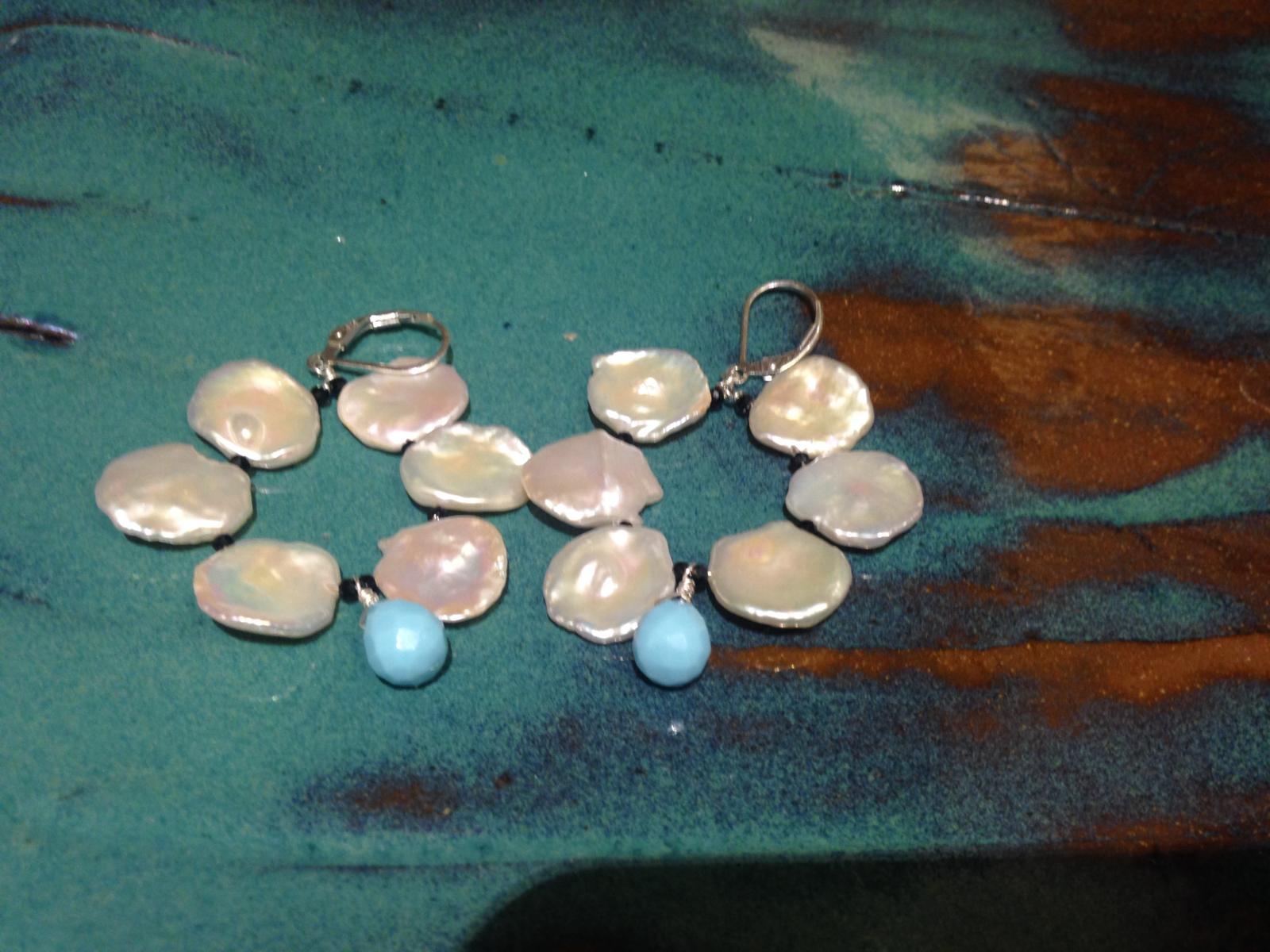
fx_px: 1211
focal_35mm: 33
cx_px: 635
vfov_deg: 42.9
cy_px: 476
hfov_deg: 55.4
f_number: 2.4
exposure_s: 1/20
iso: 100
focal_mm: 4.12
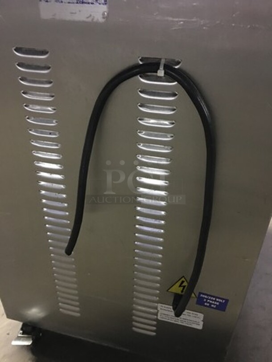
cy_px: 181
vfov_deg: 61.7
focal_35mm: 29
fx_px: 304
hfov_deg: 48.2
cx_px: 136
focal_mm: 4.15
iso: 125
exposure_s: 1/4
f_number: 2.2
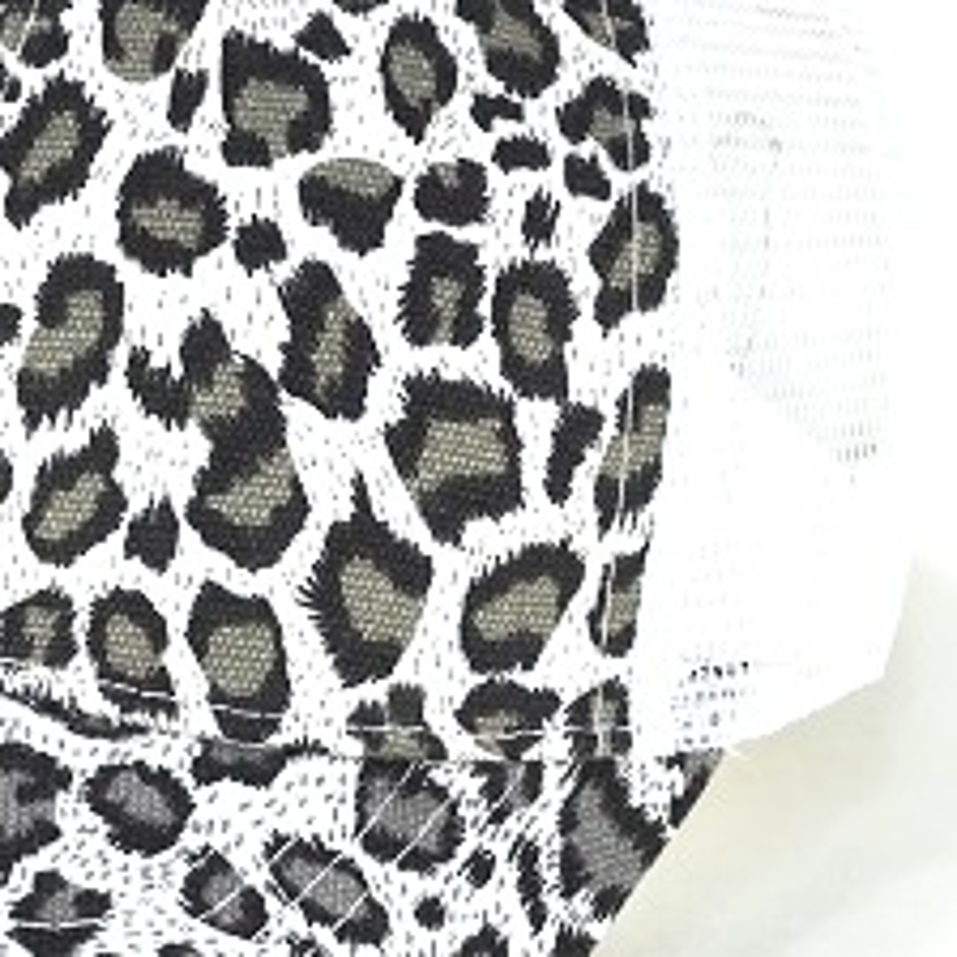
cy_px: 530
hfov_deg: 19.6
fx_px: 2752
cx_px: 256
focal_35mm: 88
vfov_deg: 19.7
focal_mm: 24
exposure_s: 1/200
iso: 200
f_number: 7.1
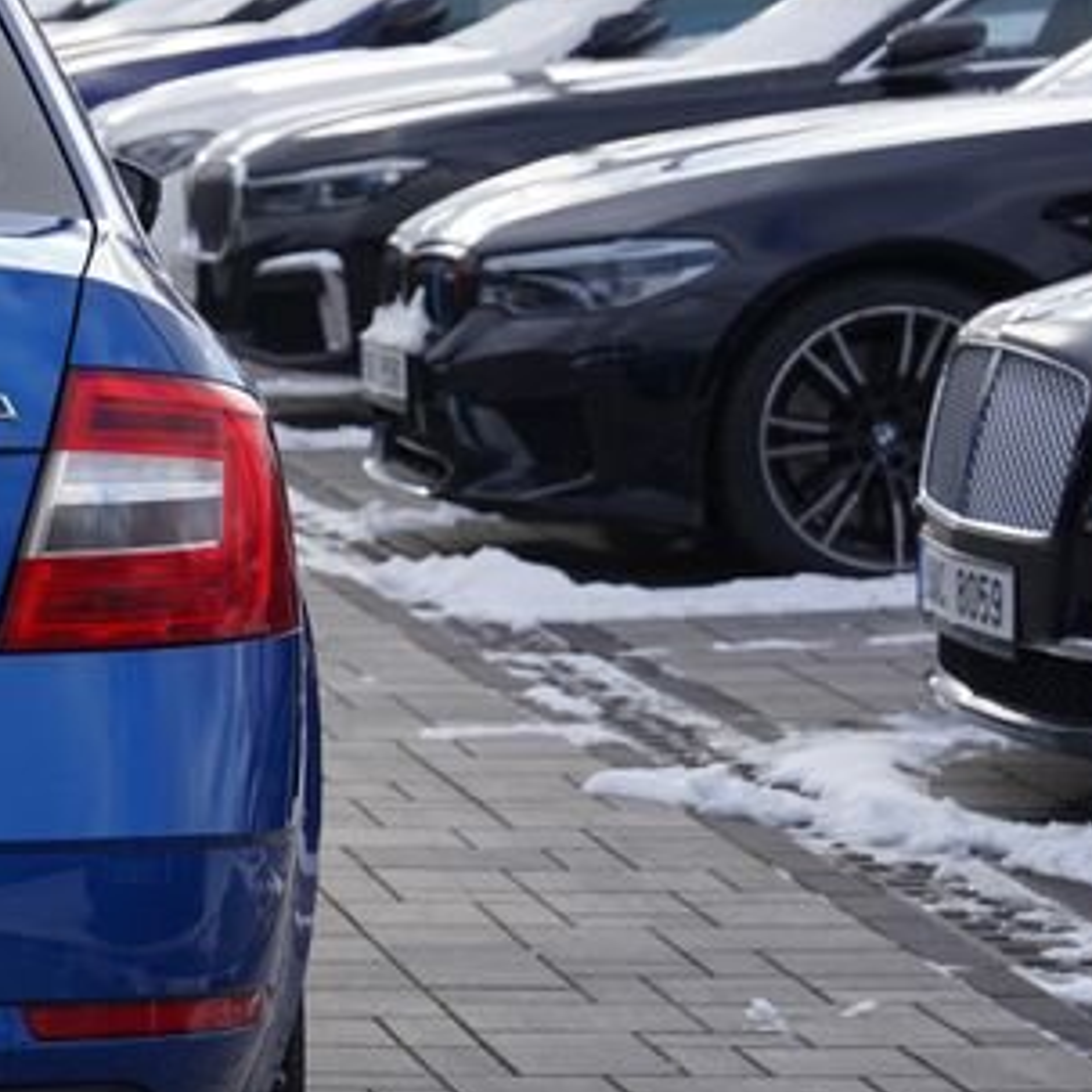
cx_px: -584
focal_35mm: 161
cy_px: 614
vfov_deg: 10.9
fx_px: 5746
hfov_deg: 10.5
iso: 100
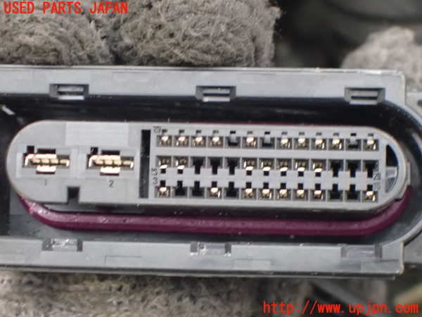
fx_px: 1219
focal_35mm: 100
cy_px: 158
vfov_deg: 14.8
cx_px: 211
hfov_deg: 19.6
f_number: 4.9
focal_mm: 18
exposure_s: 1/15
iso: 1600
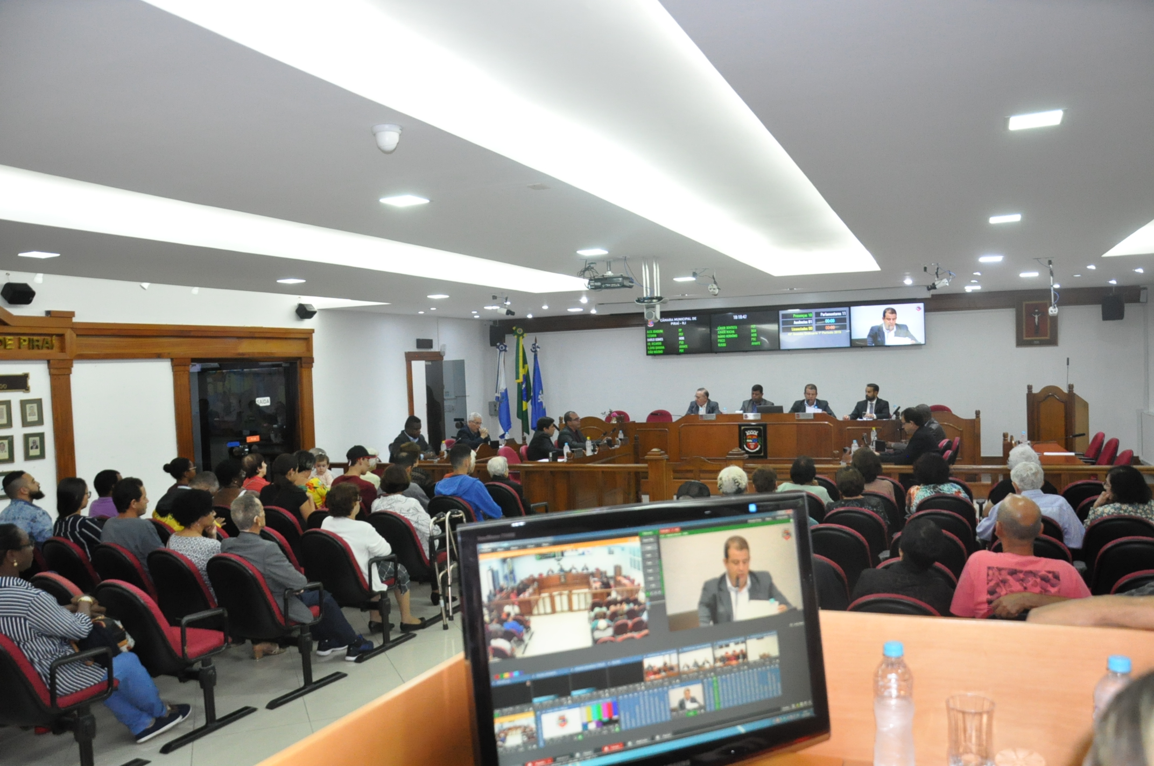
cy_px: 383
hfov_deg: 67.4
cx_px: 577
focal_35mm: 27
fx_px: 864
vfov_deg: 47.8
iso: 3200
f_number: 5.6
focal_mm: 18
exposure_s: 1/160
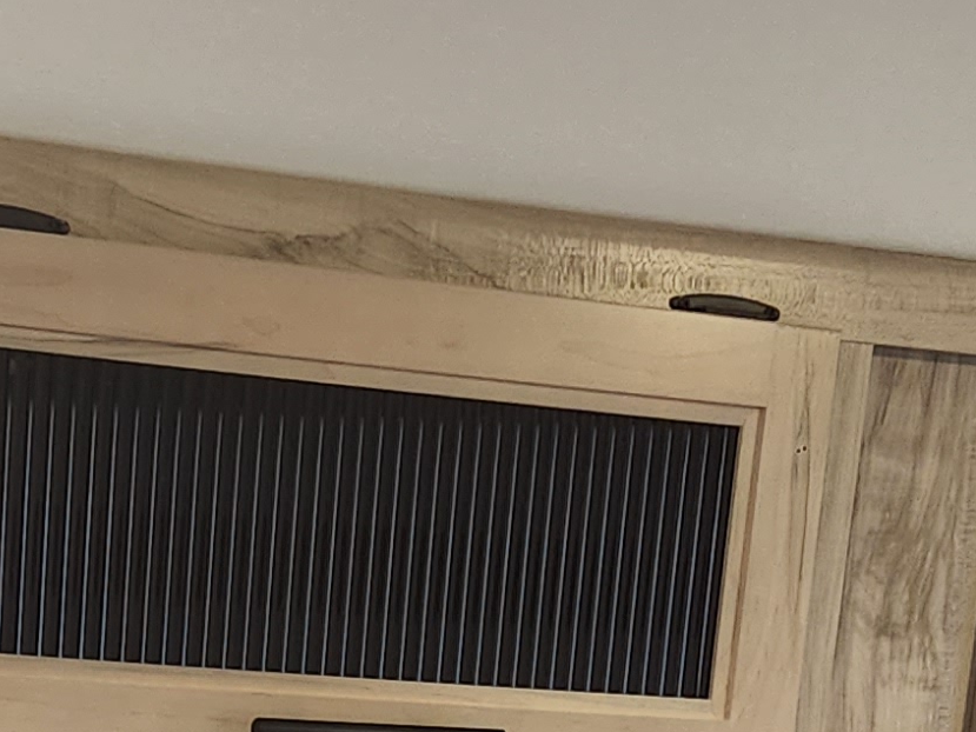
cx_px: 92
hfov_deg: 17.5
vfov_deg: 12.0
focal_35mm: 111
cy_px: 1438
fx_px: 3130
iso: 400
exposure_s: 1/120
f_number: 1.8
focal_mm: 5.4
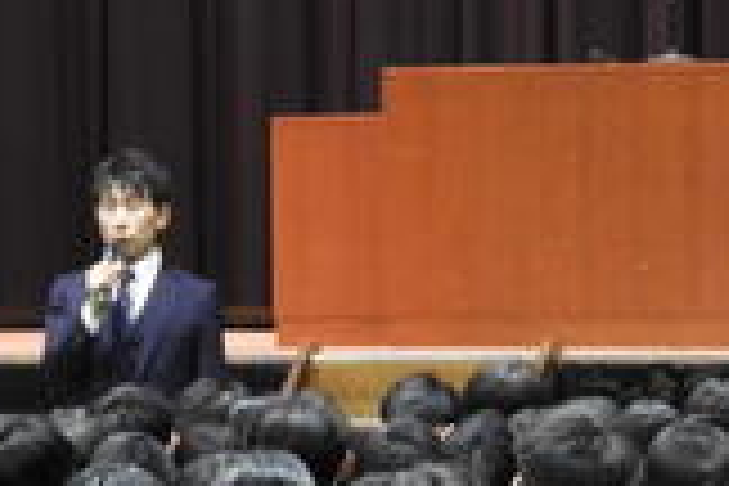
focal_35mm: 385
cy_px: 297
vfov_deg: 3.6
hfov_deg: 5.3
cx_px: 108
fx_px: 7796
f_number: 5.2
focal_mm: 26.9
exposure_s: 1/15
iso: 800
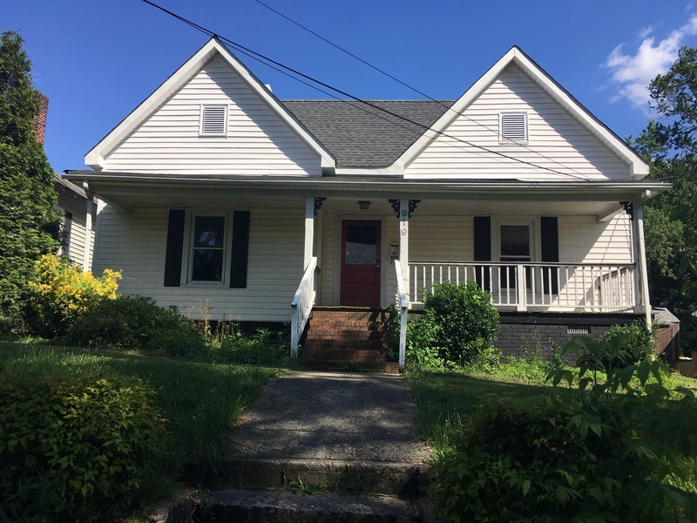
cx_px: 348
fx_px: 584
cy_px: 262
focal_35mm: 29
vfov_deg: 48.2
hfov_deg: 61.7
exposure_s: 1/1709
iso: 25
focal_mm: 4.15
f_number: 2.2
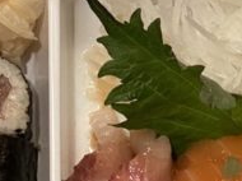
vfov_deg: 6.0
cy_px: 228
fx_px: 1704
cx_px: 289
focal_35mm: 244
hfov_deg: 8.0
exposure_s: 1/50
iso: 250
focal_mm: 6
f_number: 2
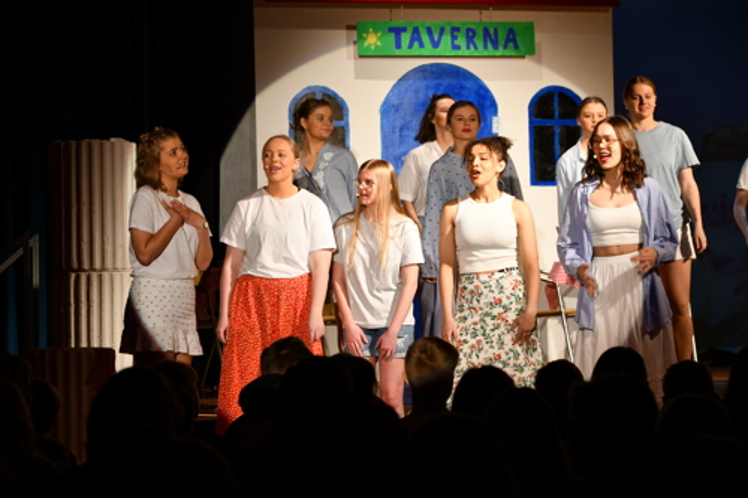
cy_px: 249
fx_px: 2638
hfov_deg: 16.1
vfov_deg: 10.8
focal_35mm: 127
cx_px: 374
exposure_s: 1/125
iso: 900
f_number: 5.3
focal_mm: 85
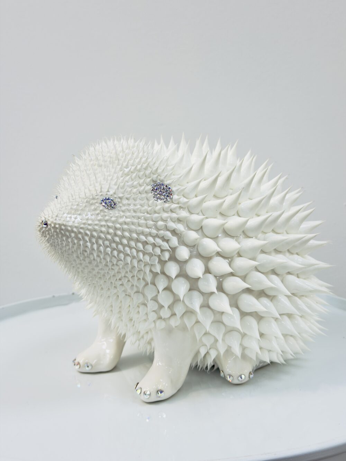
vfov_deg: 39.7
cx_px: 173
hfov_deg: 30.3
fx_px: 640
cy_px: 230
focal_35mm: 48
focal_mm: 6.76
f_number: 1.78
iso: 50
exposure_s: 1/208
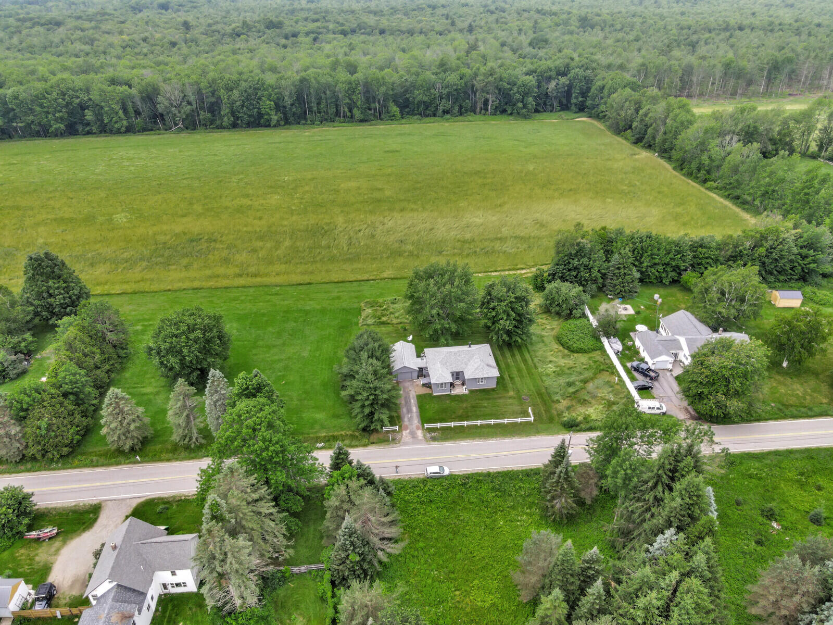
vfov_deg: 56.8
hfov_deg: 71.6
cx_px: 416
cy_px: 312
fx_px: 578
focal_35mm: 24
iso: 200
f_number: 2.8
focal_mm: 4.5
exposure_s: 1/500
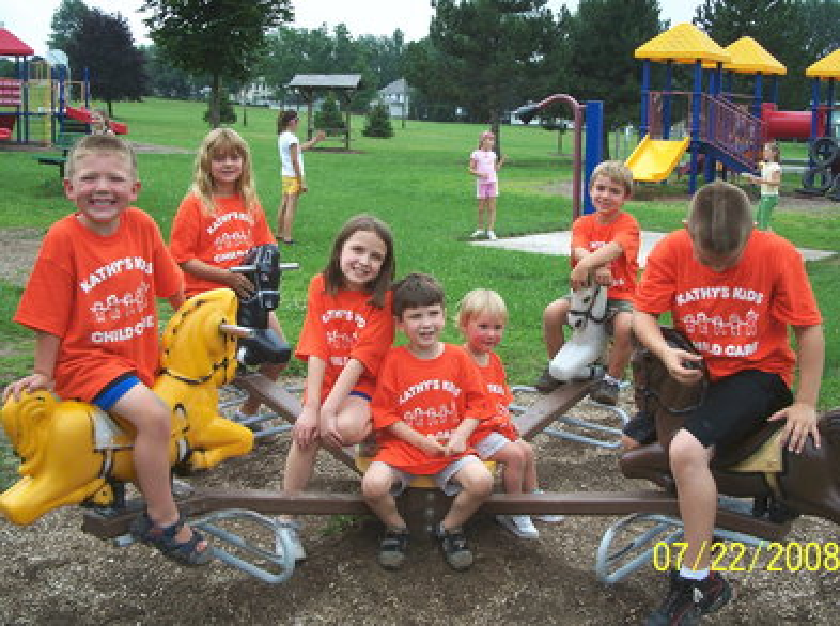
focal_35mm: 37
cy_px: 313
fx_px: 896
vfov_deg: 38.5
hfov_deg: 50.2
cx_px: 420
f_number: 2.8
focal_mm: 7.8
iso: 64
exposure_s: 1/250
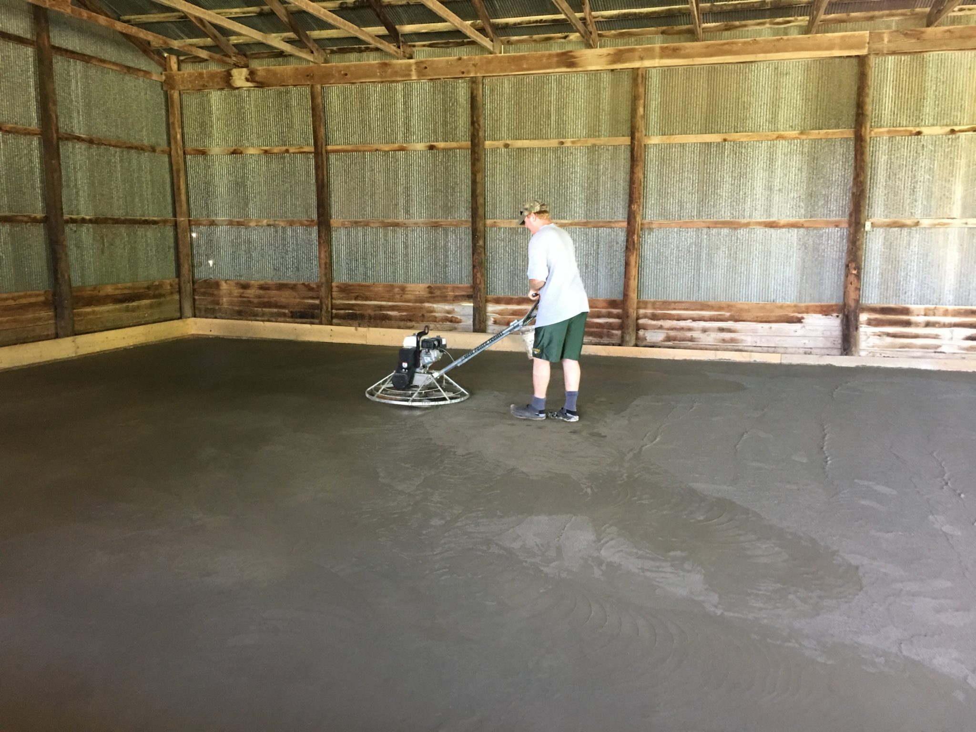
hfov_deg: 61.7
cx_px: 488
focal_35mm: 29
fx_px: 818
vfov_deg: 48.2
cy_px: 366
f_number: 2.2
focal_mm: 4.15
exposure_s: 1/15
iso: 80
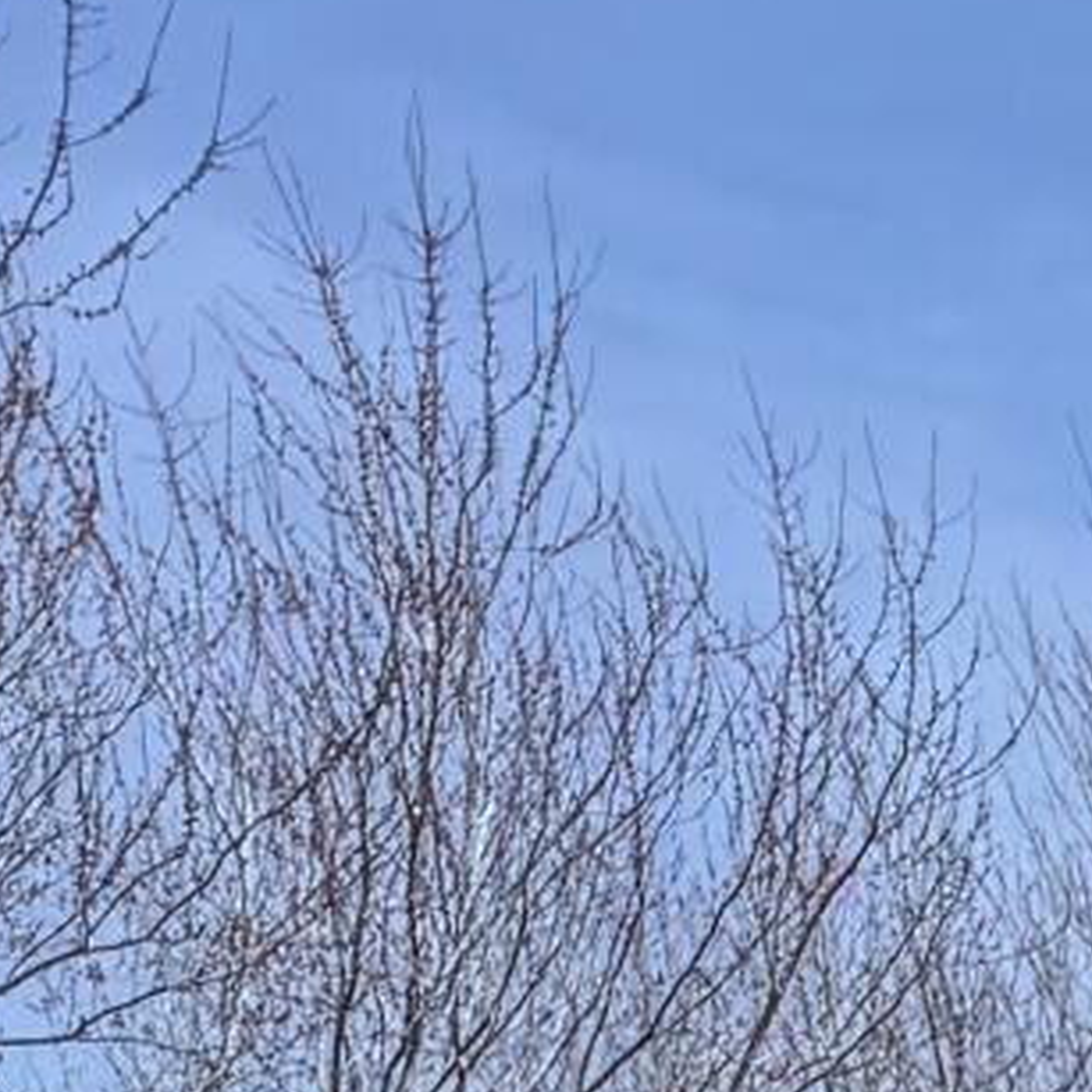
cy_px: 2924
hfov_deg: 7.7
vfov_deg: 7.7
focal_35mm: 207
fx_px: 7388
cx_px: 2899
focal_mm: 6.76
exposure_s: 1/4950
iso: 80
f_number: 1.78
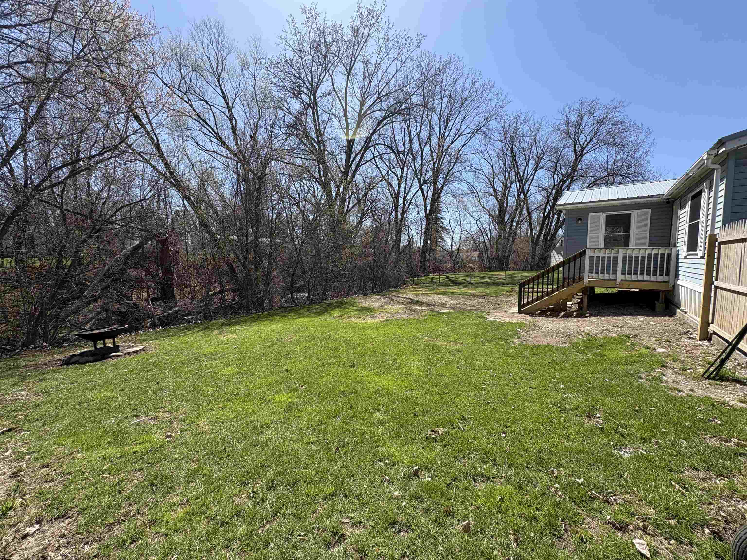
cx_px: 374
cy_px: 280
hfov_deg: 102.1
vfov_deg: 85.7
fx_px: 302
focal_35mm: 14
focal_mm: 2.22
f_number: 2.2
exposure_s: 1/993
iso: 40
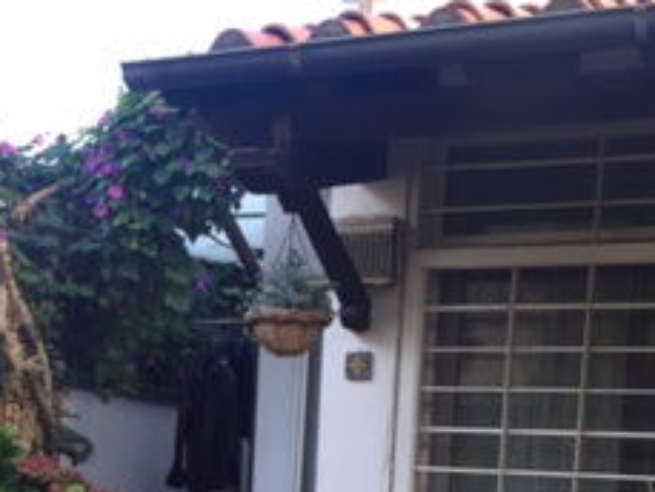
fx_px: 1533
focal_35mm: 81
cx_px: 54
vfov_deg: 17.4
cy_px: 589
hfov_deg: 23.4
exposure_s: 1/100
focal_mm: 4.15
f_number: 2.2
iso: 32
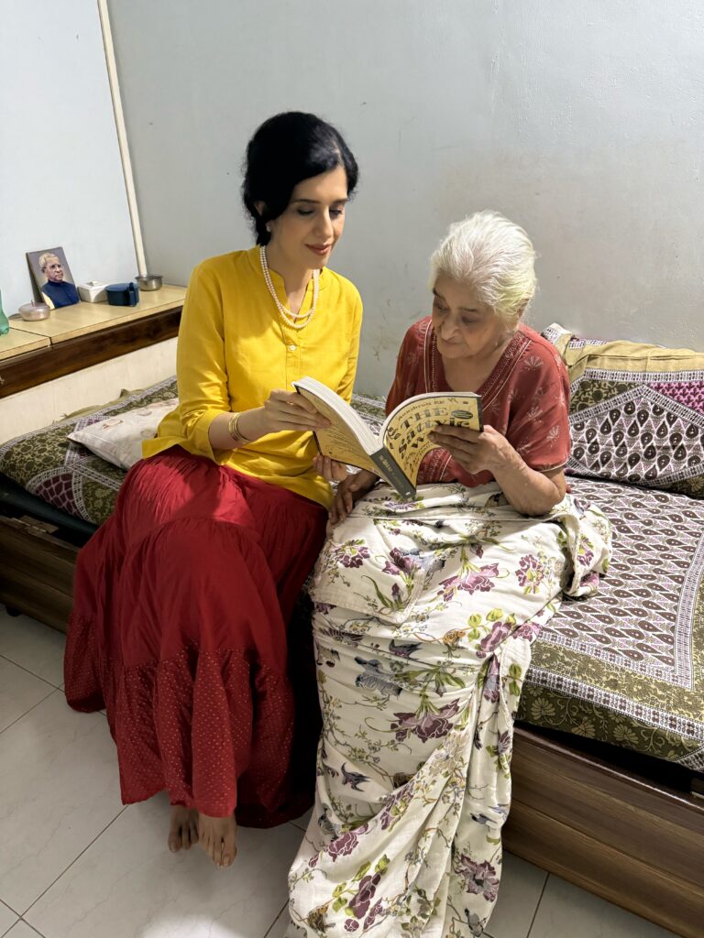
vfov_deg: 71.6
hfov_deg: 56.8
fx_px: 651
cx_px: 352
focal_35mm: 24
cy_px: 469
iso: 800
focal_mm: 6.76
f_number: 1.78
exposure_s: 1/25
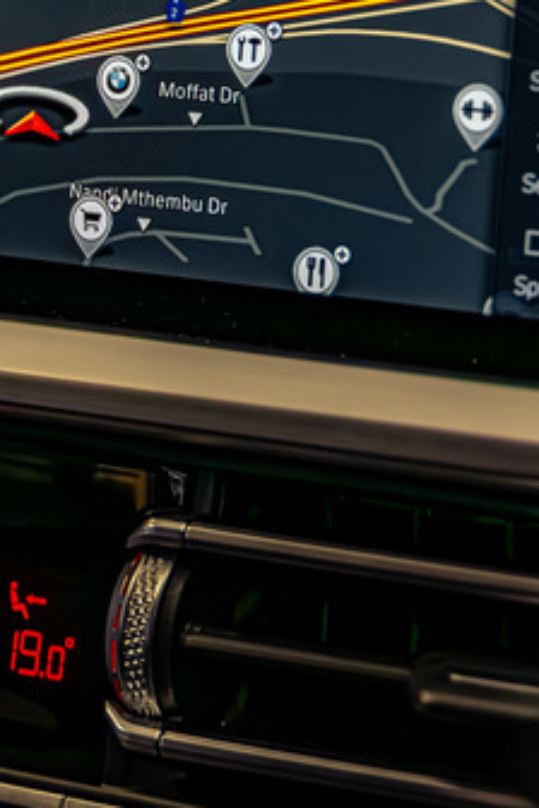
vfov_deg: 15.2
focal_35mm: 134
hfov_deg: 10.2
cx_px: 254
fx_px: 3009
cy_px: 130
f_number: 2.8
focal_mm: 44
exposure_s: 1/100
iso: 320
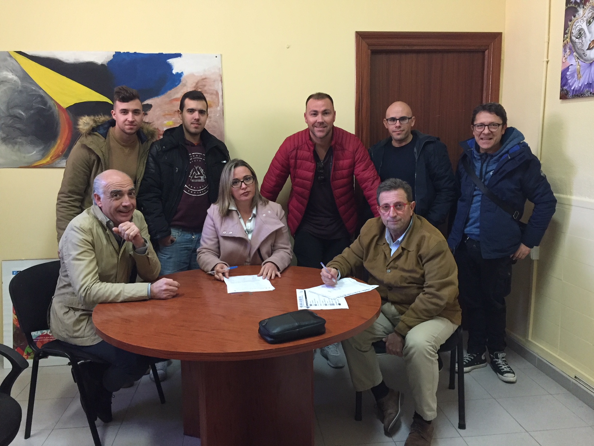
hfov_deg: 61.7
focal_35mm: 29
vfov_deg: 48.2
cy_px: 223
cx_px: 297
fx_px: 498
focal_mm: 4.15
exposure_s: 1/33
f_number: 2.2
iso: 320
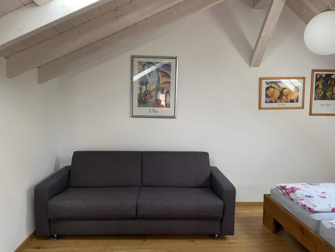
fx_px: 252
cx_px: 168
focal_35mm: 26
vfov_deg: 53.1
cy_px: 126
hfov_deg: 67.3
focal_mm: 4.2
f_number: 1.6
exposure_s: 1/60
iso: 160
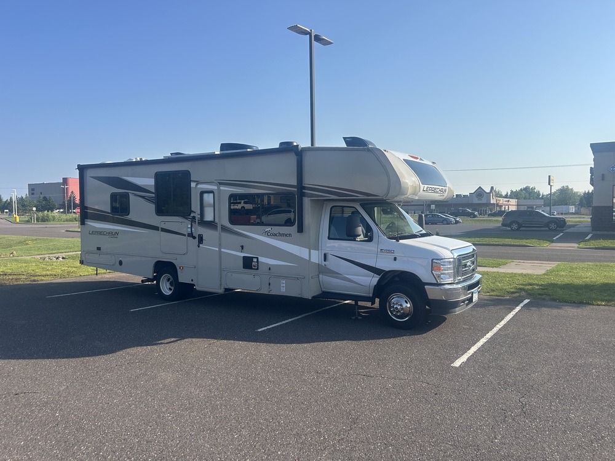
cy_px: 230
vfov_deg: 53.1
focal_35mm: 26
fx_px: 462
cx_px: 308
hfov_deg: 67.3
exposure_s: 1/3831
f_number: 1.5
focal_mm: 5.7
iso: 50
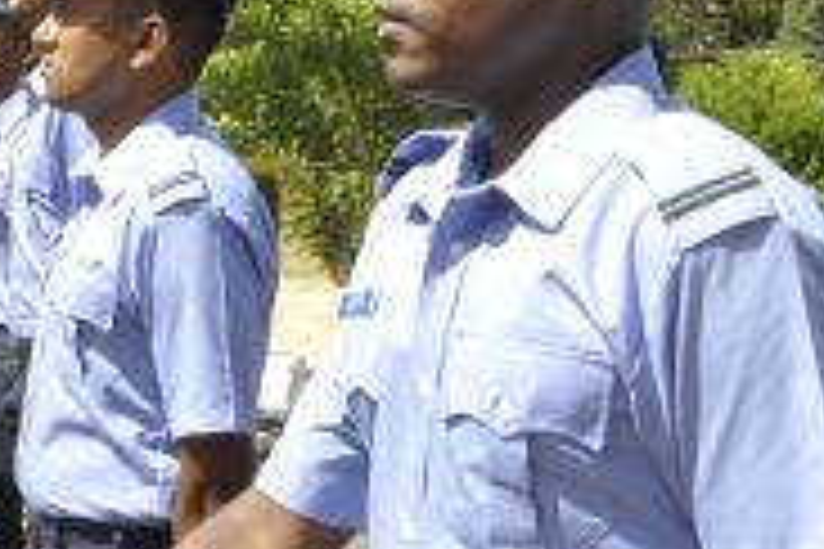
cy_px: 148
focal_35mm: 108
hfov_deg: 18.0
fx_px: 2472
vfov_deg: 12.6
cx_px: -162
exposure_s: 1/125
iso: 400
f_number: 14
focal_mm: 22
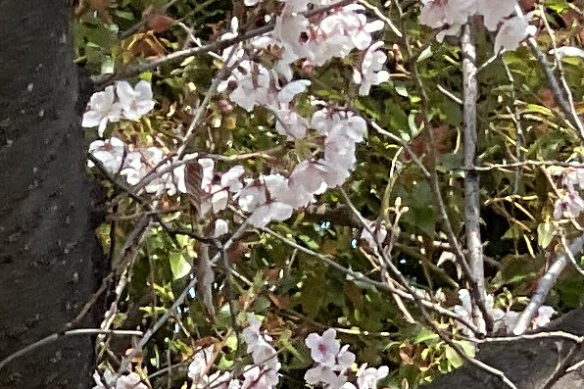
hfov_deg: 10.1
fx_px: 3308
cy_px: 1329
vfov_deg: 6.0
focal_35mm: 204
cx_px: 166
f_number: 1.8
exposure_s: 1/593
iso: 16
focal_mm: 3
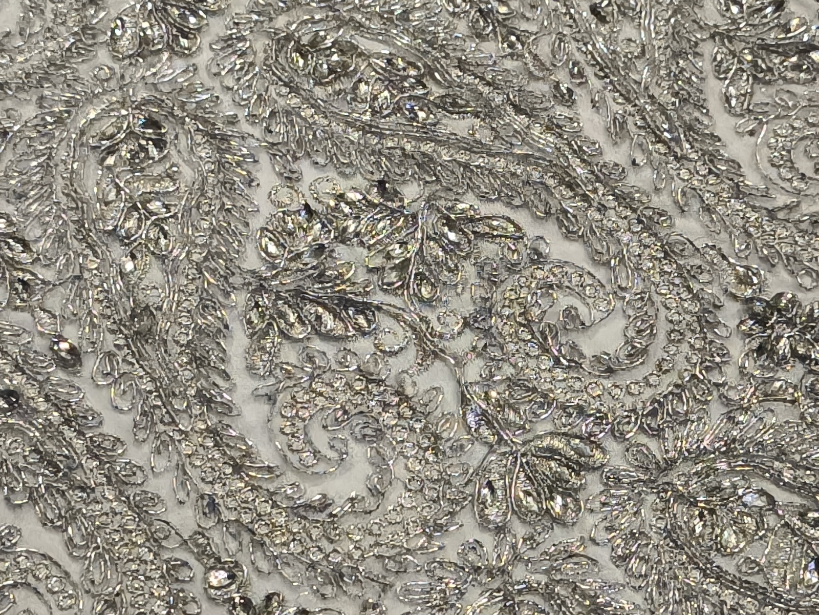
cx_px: 410
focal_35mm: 82
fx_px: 1940
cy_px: 308
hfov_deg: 23.8
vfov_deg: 18.0
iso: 5000
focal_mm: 6.57
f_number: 1.6
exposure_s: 1/8000
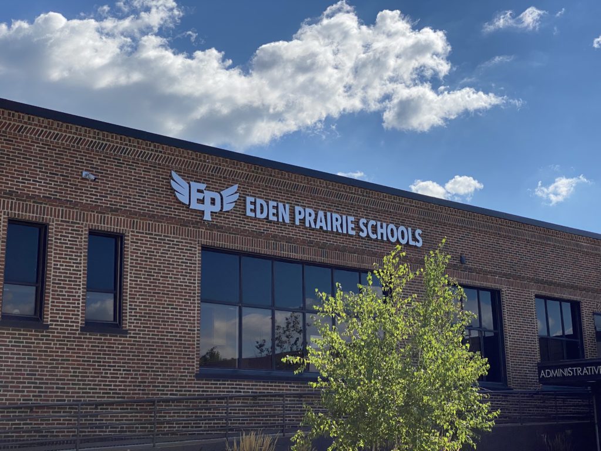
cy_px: 226
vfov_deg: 28.0
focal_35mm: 52
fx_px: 903
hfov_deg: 36.8
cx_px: 300
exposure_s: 1/3195
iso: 20
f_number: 2
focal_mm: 6
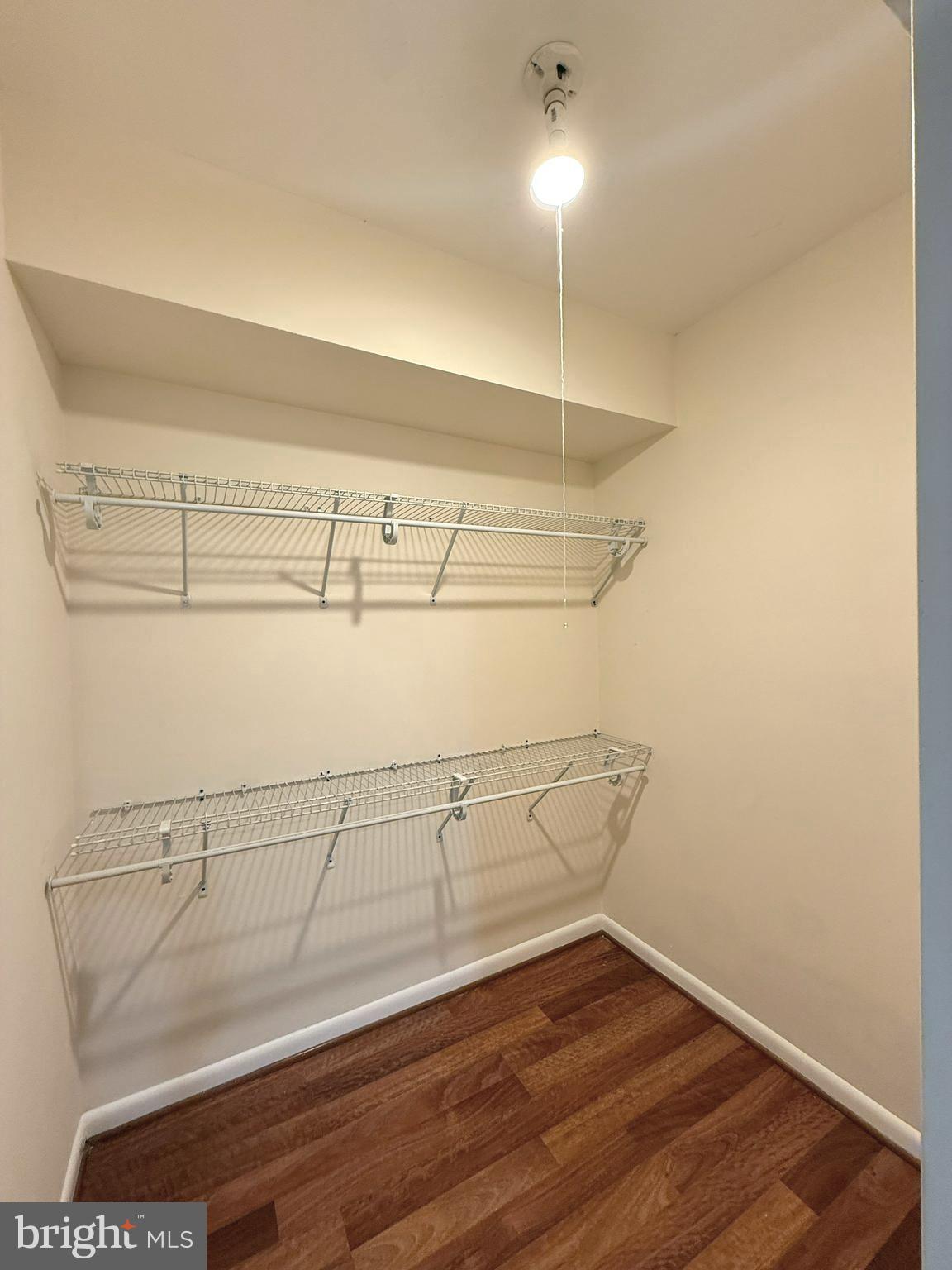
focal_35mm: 14
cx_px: 476
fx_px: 513
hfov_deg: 85.7
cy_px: 635
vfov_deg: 102.1
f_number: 2.2
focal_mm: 2.22
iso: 250
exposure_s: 1/60
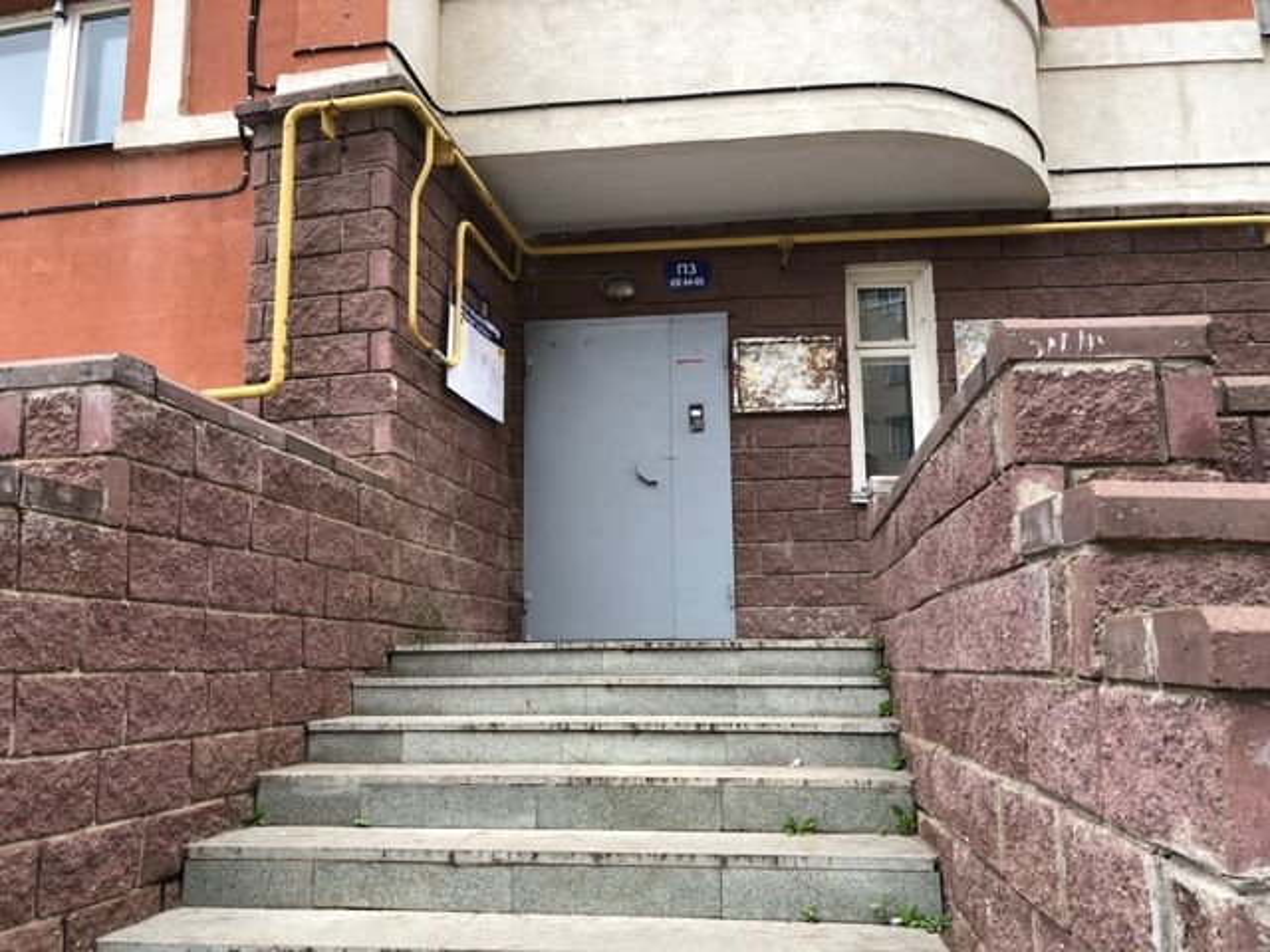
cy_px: 476
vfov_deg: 49.7
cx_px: 635
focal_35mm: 28
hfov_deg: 63.4
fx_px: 1027
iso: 20
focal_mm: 4
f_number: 1.8
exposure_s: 1/40
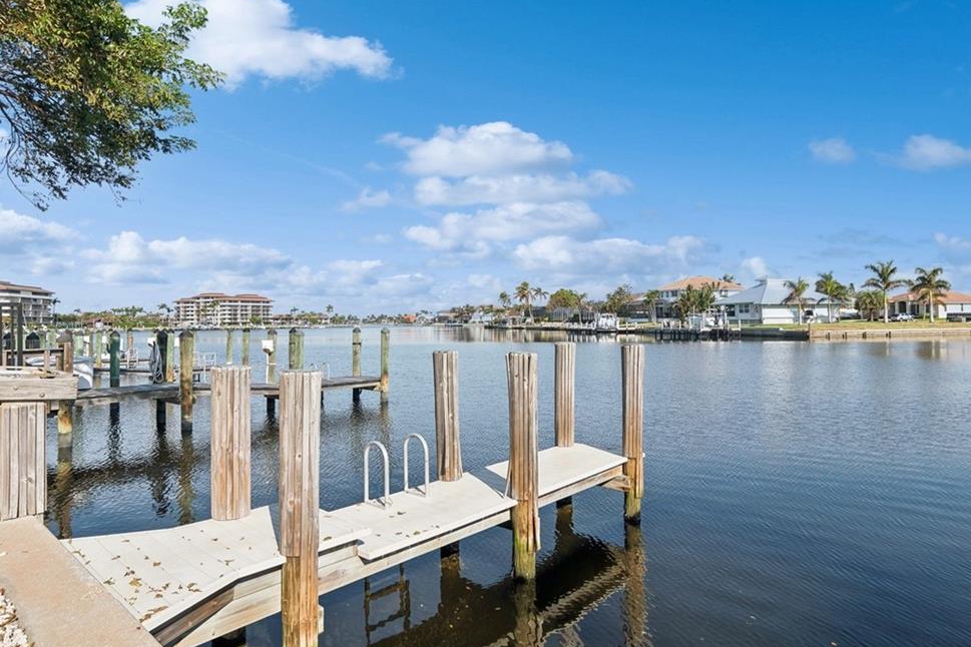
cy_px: 326
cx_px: 481
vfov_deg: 64.6
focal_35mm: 19
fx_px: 512
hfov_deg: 86.9
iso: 200
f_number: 8
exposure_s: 1/1000
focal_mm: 12
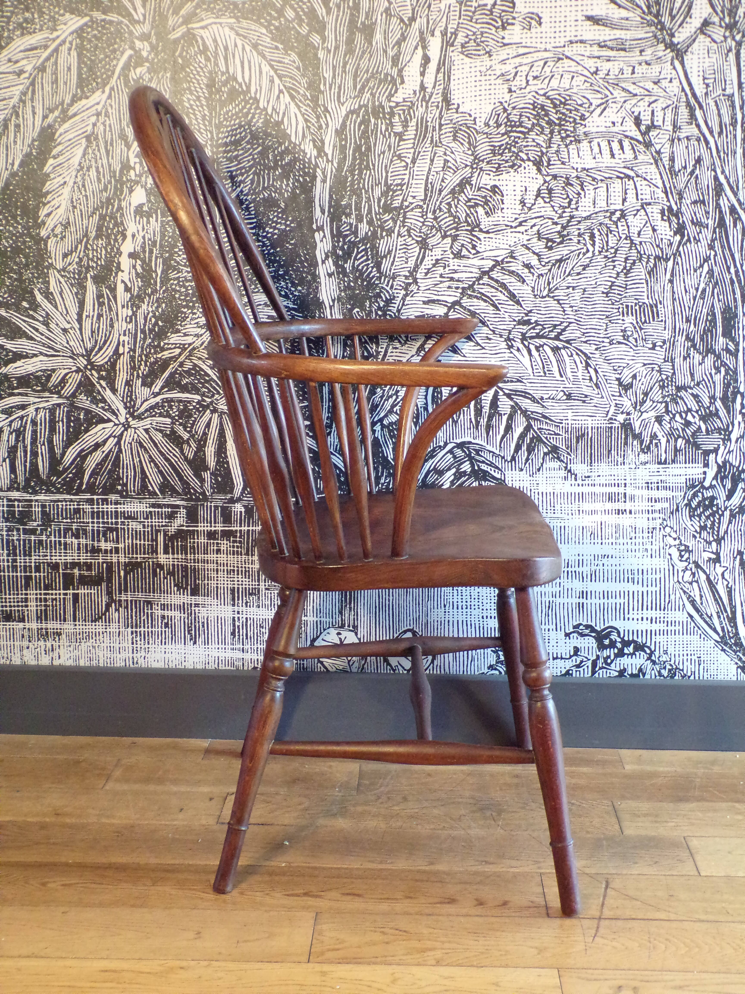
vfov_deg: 44.8
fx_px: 1205
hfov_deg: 34.3
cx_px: 372
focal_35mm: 42
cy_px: 497
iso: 600
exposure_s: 1/17
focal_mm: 7.6
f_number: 3.4
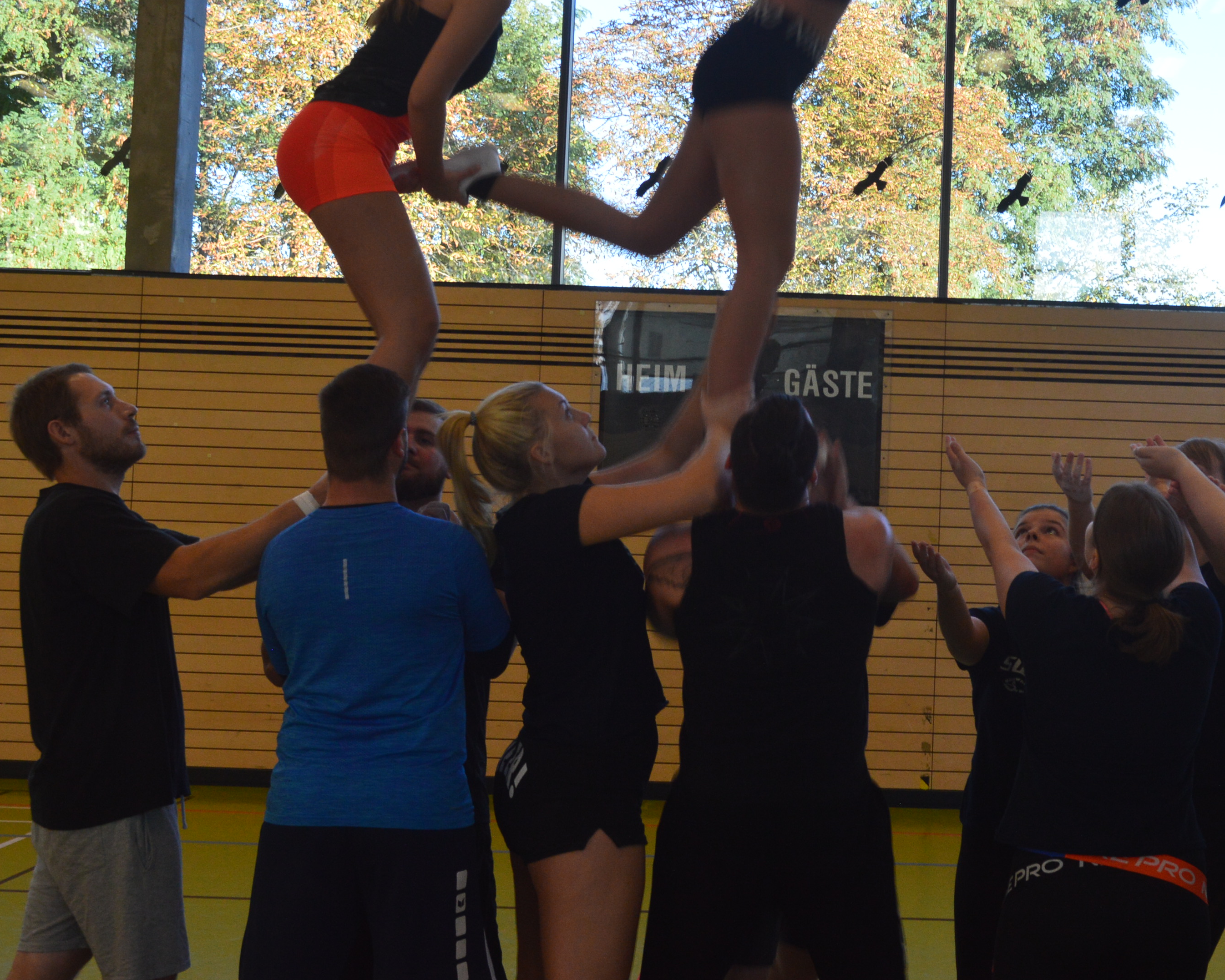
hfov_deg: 28.3
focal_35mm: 66
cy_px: 339
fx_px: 2393
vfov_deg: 23.1
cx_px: 905
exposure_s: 1/80
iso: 400
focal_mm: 28
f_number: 9
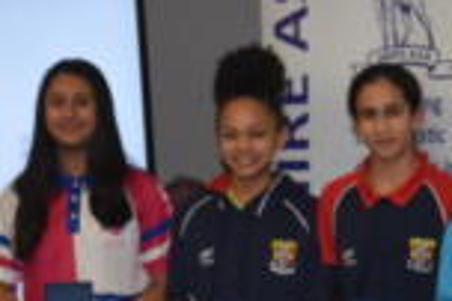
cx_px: 220
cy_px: 64
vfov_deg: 5.0
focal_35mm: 272
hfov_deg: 7.6
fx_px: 3407
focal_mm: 55
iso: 2500
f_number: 5.6
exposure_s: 1/60
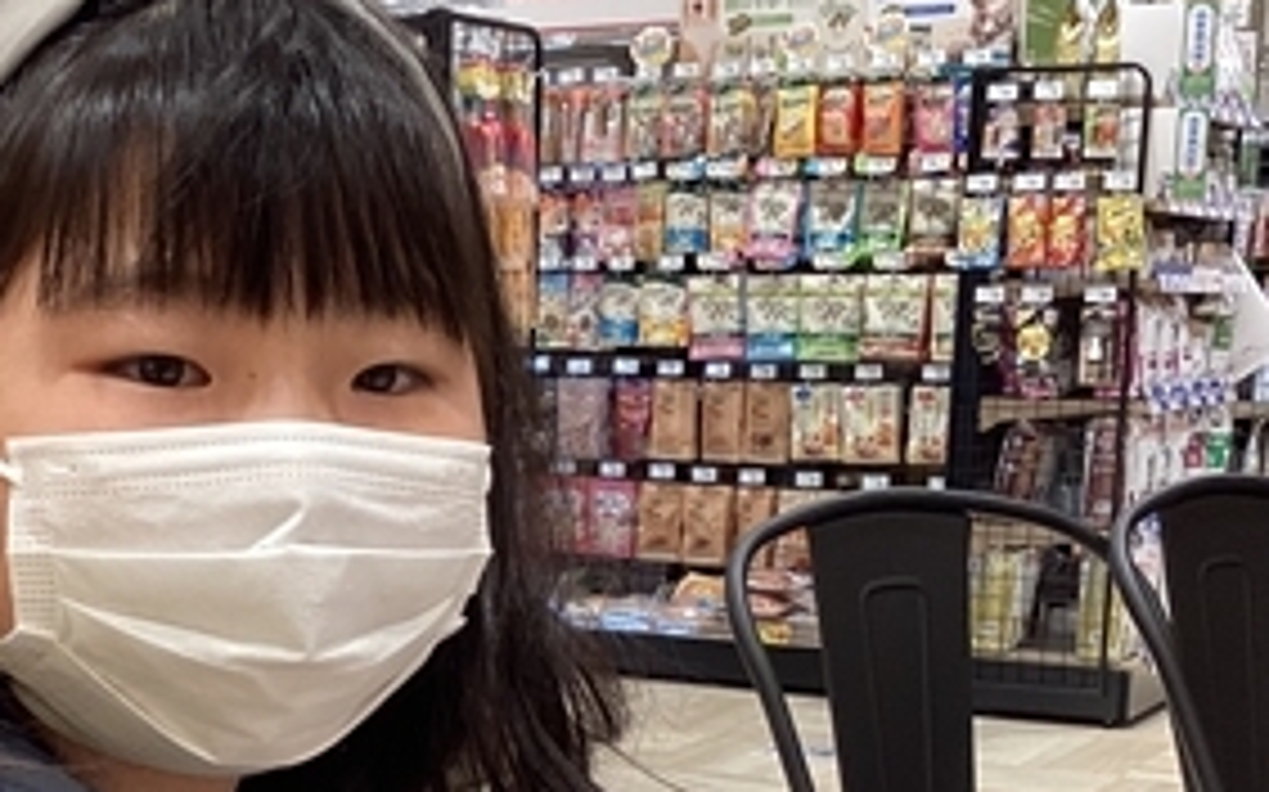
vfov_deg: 18.2
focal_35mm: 70
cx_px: 369
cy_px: 770
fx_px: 2420
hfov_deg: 29.1
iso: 64
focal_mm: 3.3
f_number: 2.4
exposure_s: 1/60
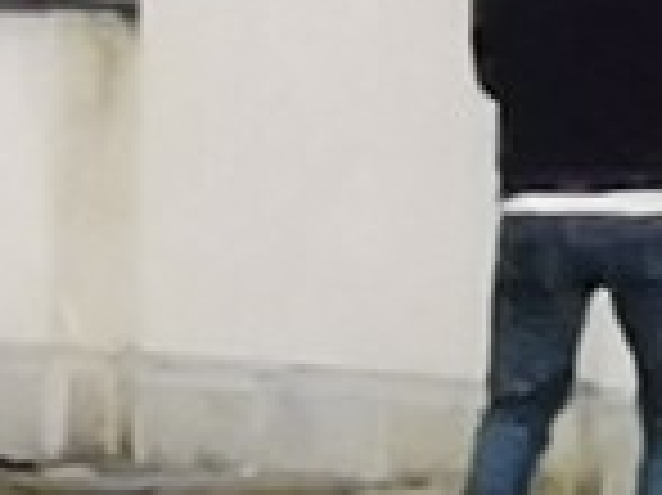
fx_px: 36822
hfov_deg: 1.0
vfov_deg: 0.8
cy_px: 9
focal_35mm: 1927
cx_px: 1315
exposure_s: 1/669
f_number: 2.4
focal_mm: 7.48
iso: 50
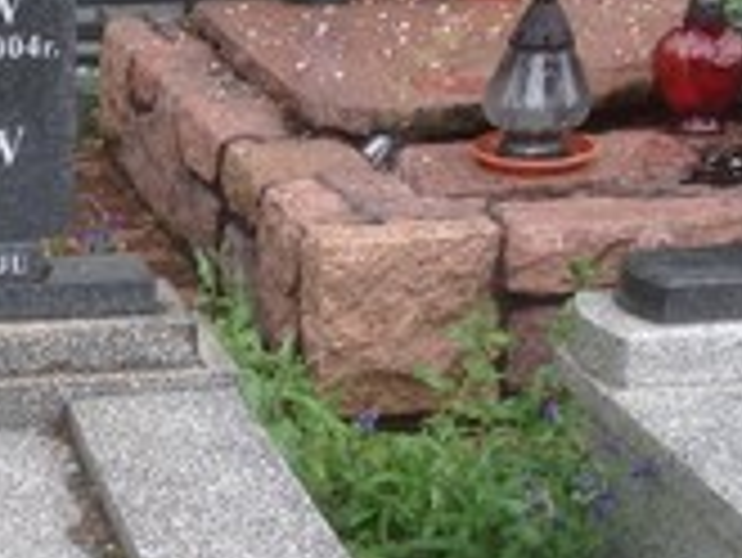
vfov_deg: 11.5
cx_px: -234
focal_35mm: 128
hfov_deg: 14.7
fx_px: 2746
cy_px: 544
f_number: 2.4
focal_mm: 4.12
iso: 50
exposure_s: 1/251
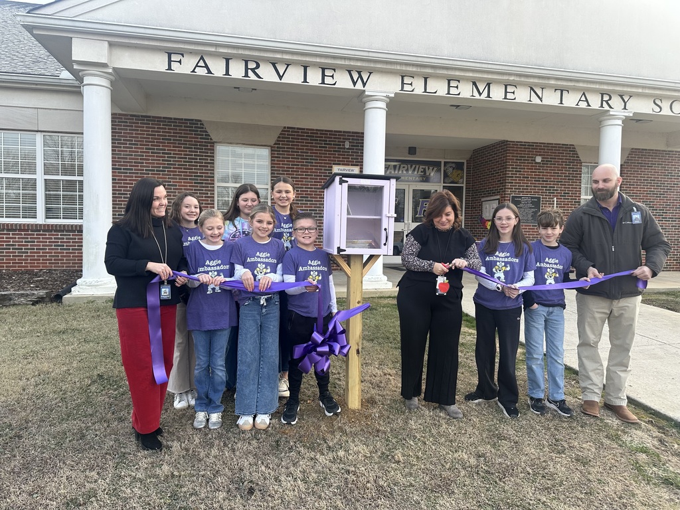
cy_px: 255
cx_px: 340
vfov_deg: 56.8
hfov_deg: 71.6
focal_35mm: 24
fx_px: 471
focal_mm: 6.86
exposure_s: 1/477
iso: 80
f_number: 1.78
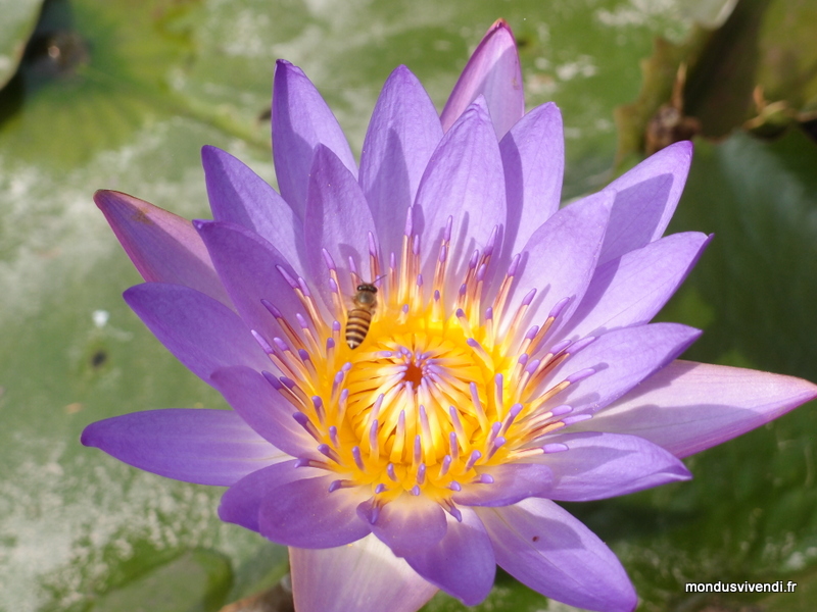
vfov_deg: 13.2
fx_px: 2643
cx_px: 408
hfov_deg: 17.6
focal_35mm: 112
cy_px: 306
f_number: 3.5
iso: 100
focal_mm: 24
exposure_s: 1/500
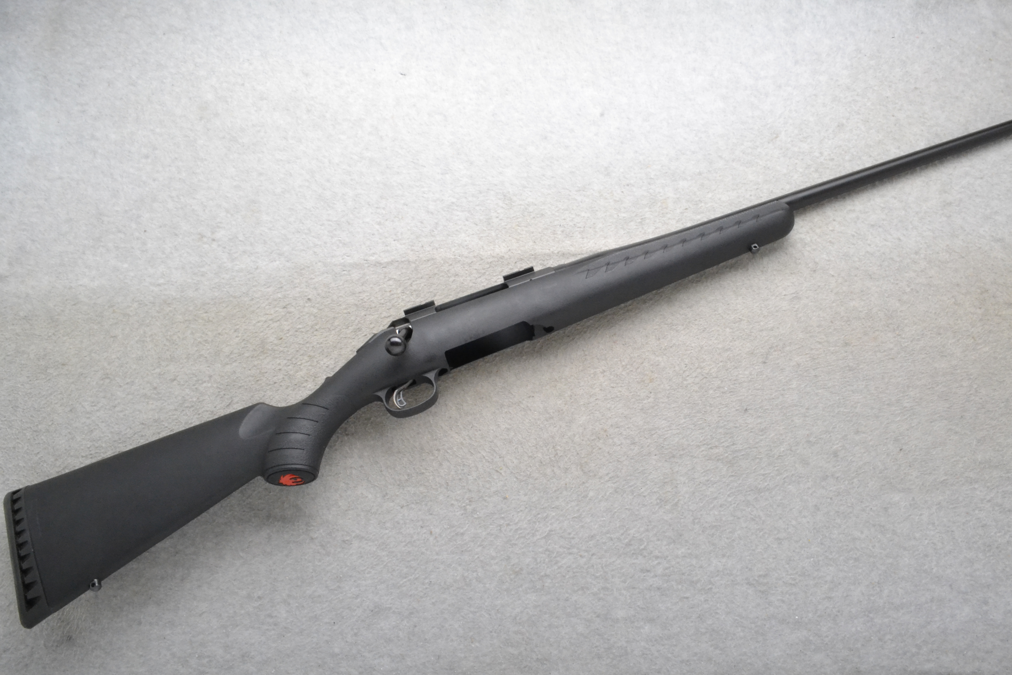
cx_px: 506
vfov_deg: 47.9
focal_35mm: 27
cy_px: 338
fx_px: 759
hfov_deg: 67.4
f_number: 20
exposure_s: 1/125
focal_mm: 18
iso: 3200
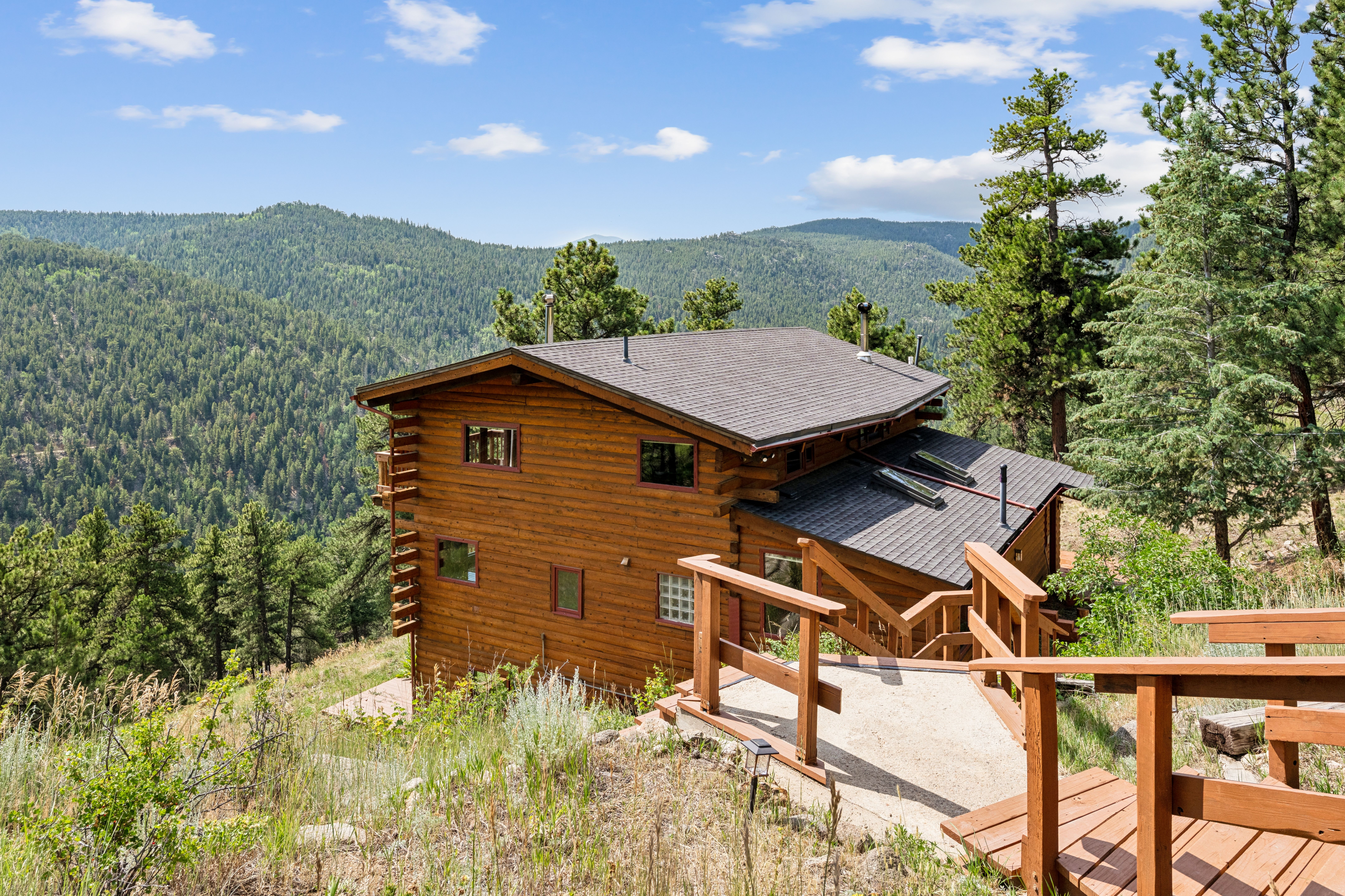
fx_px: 897
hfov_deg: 73.7
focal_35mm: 24
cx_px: 672
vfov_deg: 53.1
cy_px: 448
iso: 400
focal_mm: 24
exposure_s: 1/800
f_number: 8
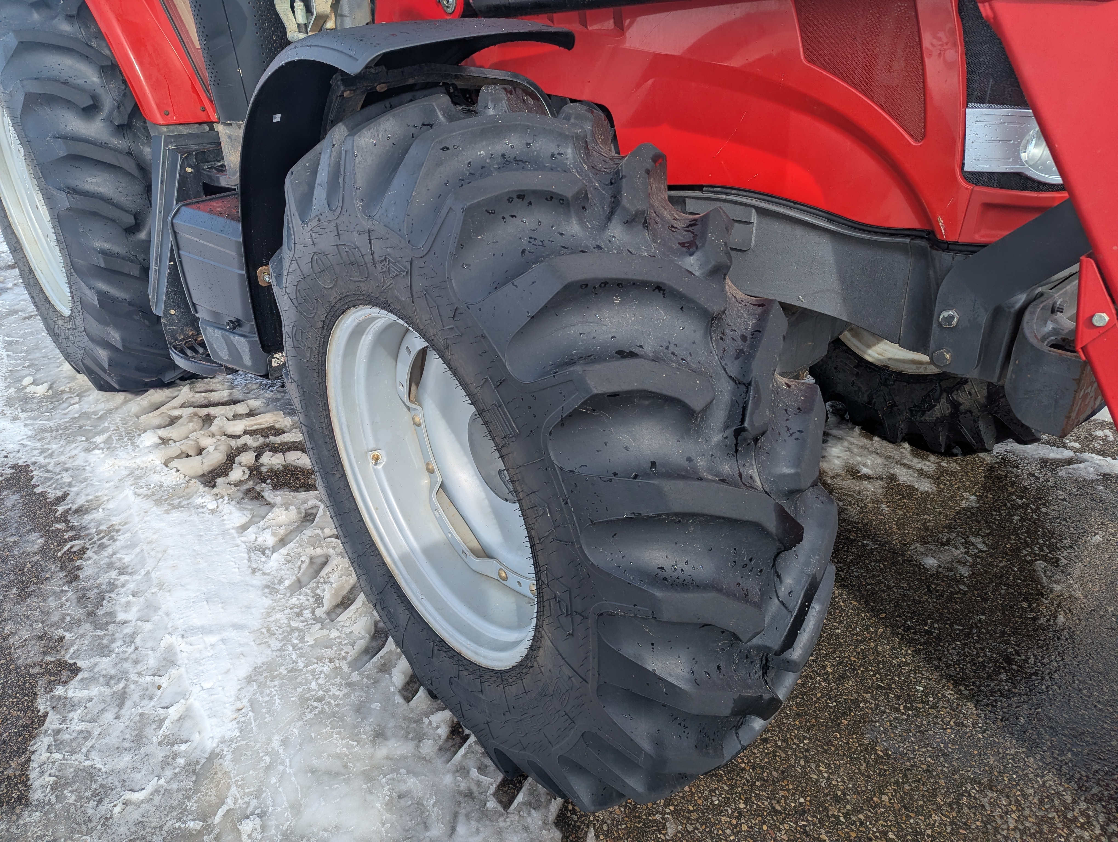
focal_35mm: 24
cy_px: 421
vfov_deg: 56.9
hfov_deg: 71.5
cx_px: 559
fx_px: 776
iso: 45
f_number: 1.85
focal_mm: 6.81
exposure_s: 1/2020
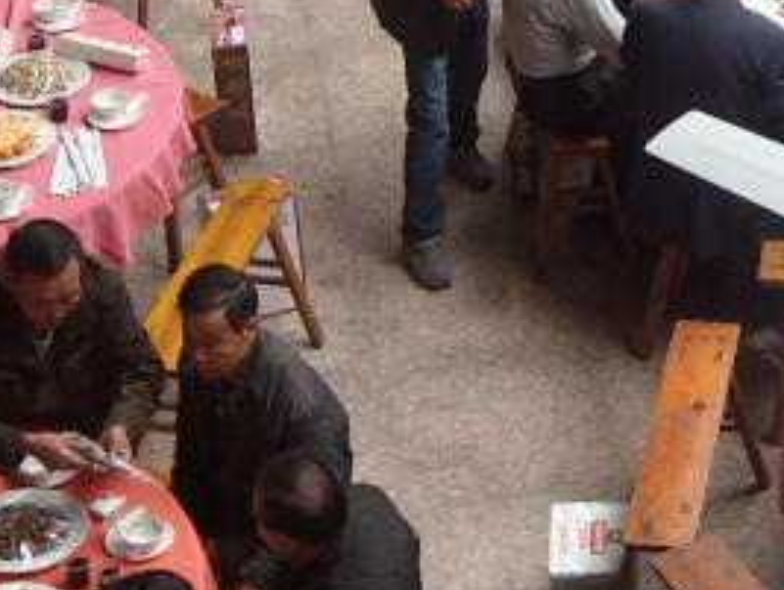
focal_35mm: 134
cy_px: 112
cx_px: 878
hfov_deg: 14.3
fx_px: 3039
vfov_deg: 11.1
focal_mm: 5.7
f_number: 2.8
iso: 64
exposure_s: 1/76
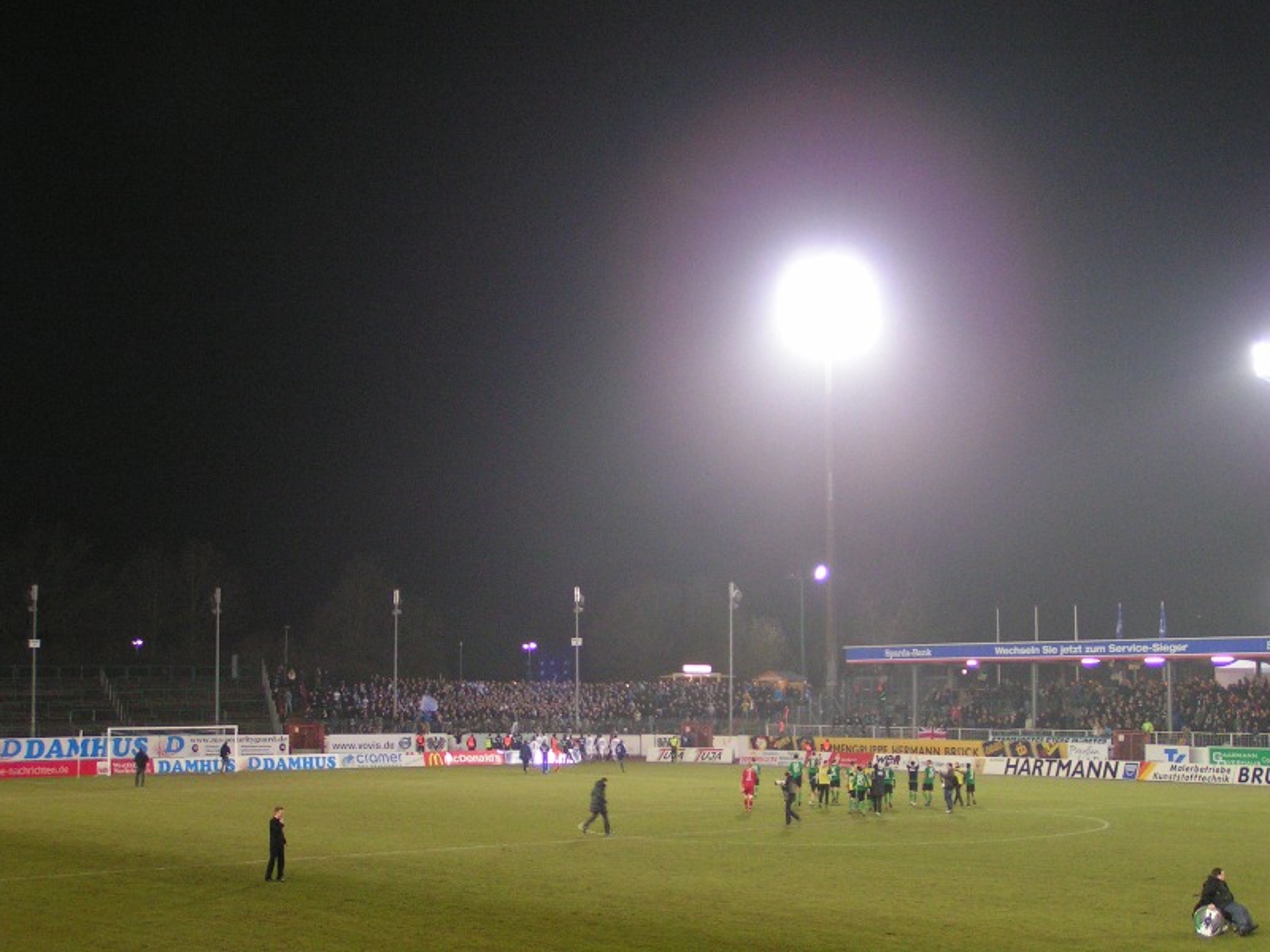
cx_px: 635
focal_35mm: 52
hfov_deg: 36.8
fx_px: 1908
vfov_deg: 28.0
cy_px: 476
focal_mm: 8
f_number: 3.2
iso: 200
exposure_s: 1/30
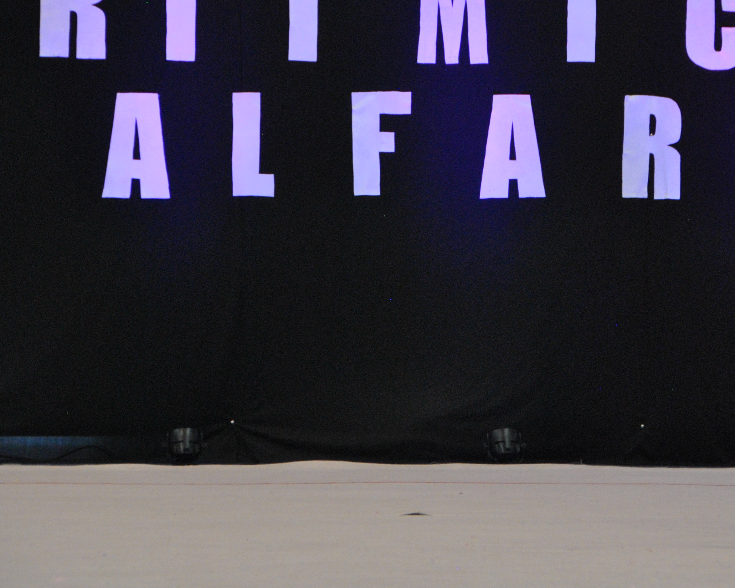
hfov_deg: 7.2
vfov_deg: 5.7
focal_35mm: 270
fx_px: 5873
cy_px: 160
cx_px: 550
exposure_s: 1/100
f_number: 5.6
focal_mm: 102
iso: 800
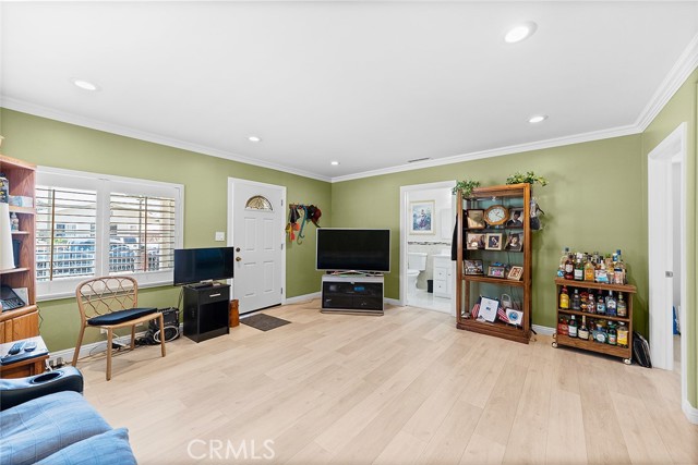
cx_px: 349
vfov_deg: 81.2
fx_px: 271
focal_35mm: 14
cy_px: 232
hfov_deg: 104.2
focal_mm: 14
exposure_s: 1/50
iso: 800
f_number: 4.5
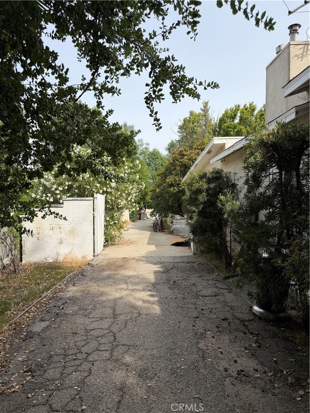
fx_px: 287
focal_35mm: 24
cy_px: 206
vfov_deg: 71.6
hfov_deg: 56.8
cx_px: 155
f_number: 1.78
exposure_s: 1/3584
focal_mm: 6.76
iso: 80
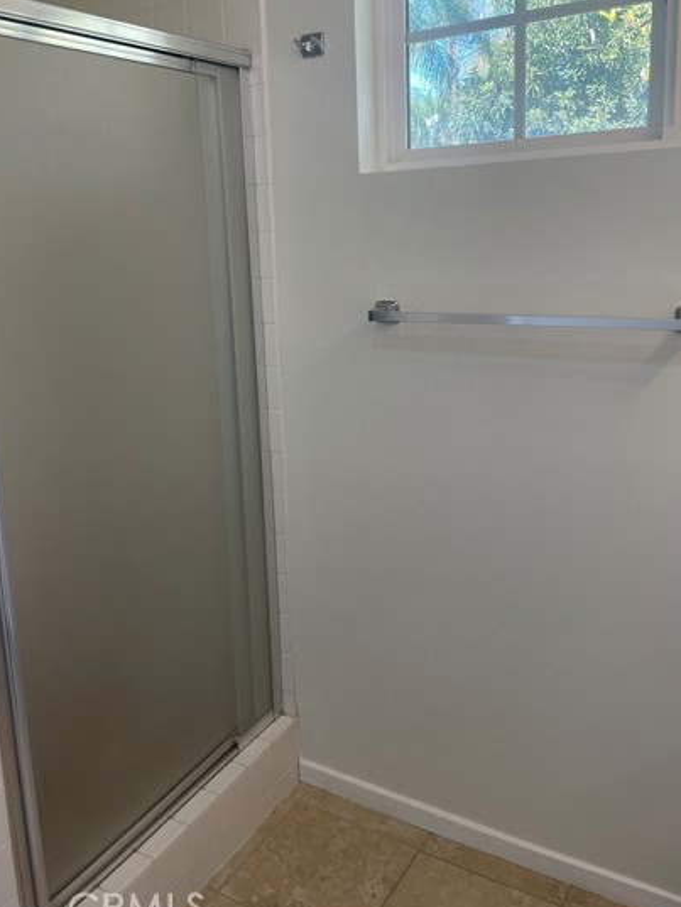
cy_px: 392
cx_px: 316
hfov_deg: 45.4
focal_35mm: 31
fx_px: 813
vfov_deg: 58.1
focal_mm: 4.2
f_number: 1.6
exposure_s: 1/120
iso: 40
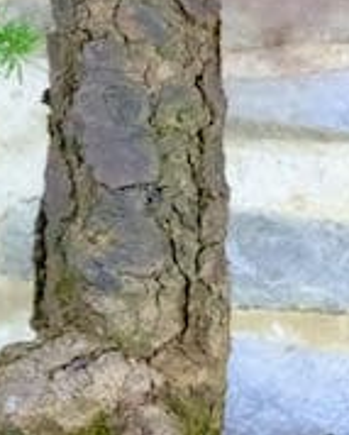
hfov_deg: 6.1
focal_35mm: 256
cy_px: -384
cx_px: 190
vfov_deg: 7.3
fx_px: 3297
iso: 3200
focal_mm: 25.4
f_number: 11
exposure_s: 1/30
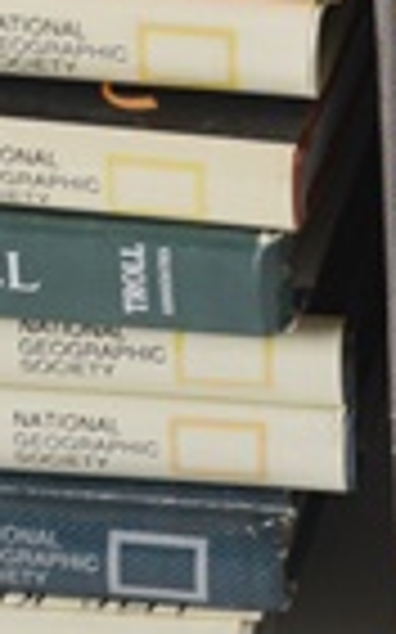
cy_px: -171
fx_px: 5050
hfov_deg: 4.4
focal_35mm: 292
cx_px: 1004
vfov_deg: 7.1
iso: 400
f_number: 5.6
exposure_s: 1/125
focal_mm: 45
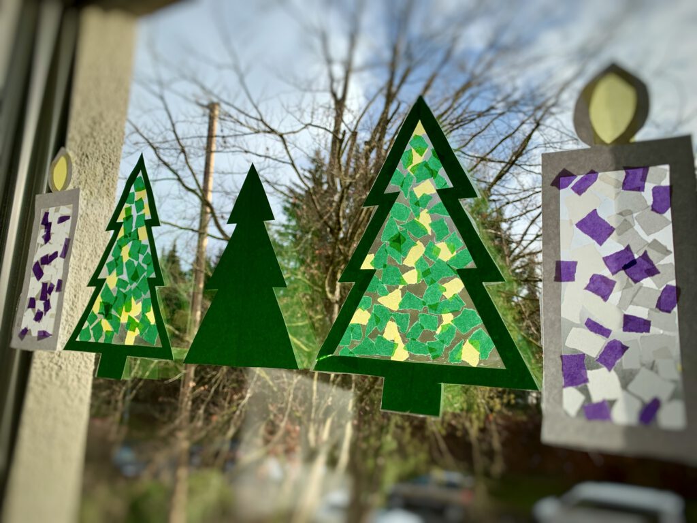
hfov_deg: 67.3
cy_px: 262
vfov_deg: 53.1
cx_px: 348
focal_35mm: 26
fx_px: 524
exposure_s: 1/835
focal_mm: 4.25
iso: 25
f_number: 1.8
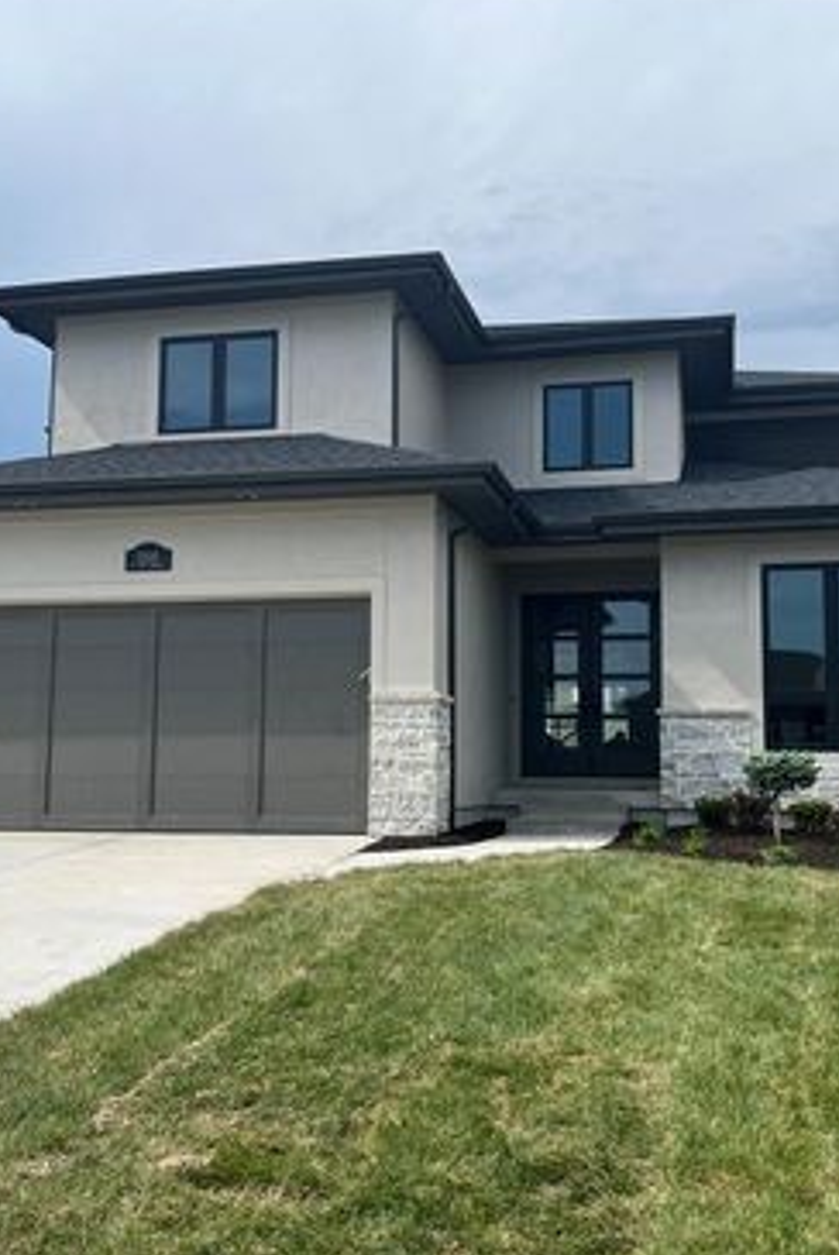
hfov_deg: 36.0
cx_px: 433
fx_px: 1291
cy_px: 621
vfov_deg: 51.8
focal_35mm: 37
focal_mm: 5.1
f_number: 1.6
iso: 50
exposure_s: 1/3876
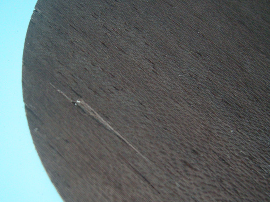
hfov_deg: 42.9
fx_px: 343
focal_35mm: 44
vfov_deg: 32.8
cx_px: 147
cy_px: 119
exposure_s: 1/40.1
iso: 400
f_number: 2.7
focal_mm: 7.5
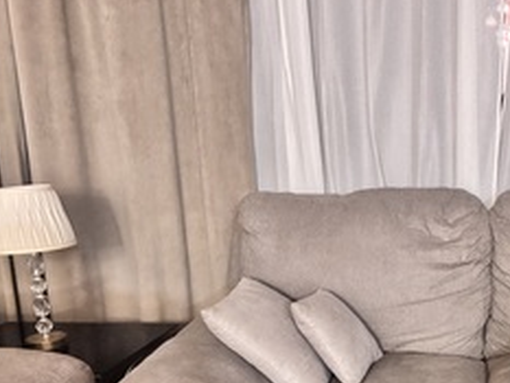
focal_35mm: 51
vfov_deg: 28.3
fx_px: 752
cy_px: 277
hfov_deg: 35.2
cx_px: 465
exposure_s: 1/30
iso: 640
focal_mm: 5.96
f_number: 1.6
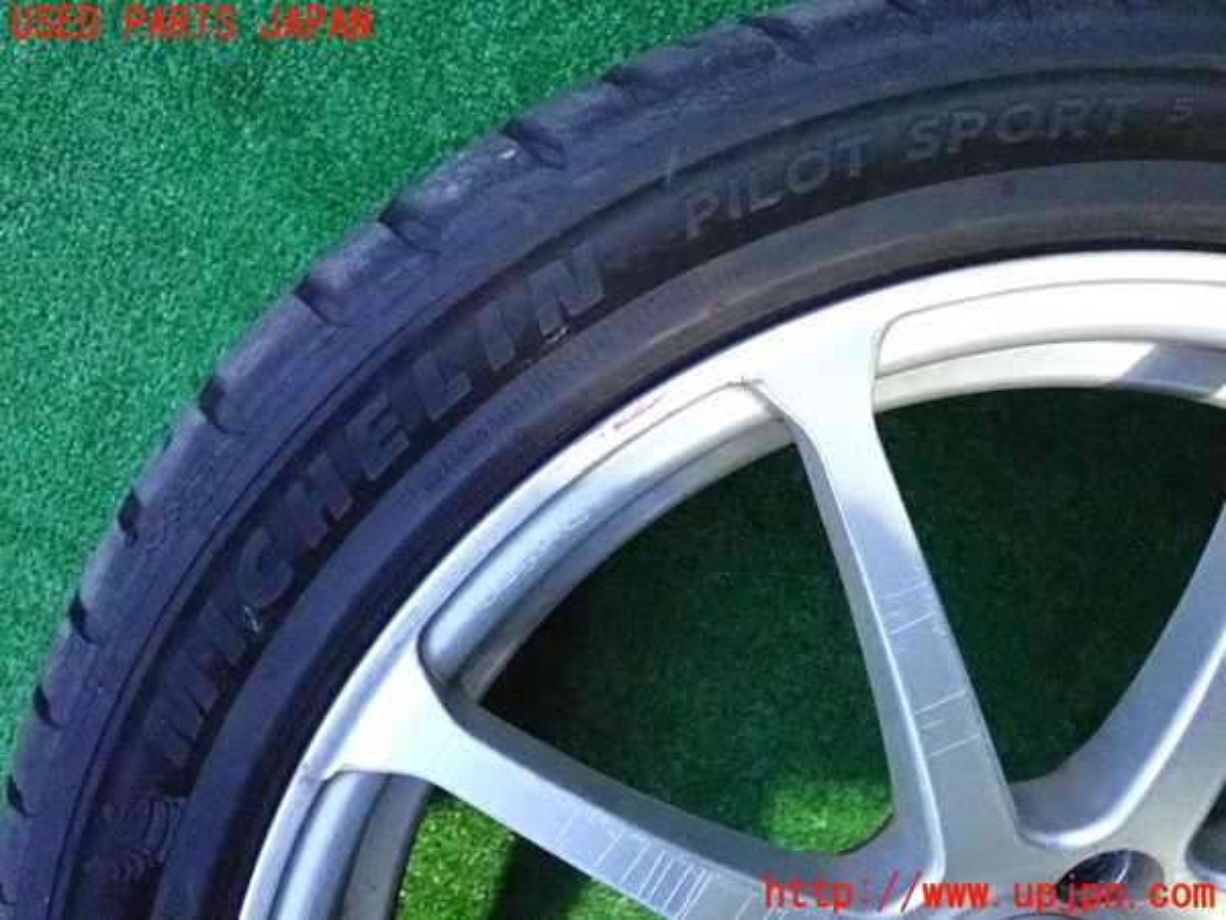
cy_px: 460
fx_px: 1452
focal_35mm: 41
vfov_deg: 35.1
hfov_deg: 45.8
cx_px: 613
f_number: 2.8
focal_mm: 7.31
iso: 5000
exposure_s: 1/125
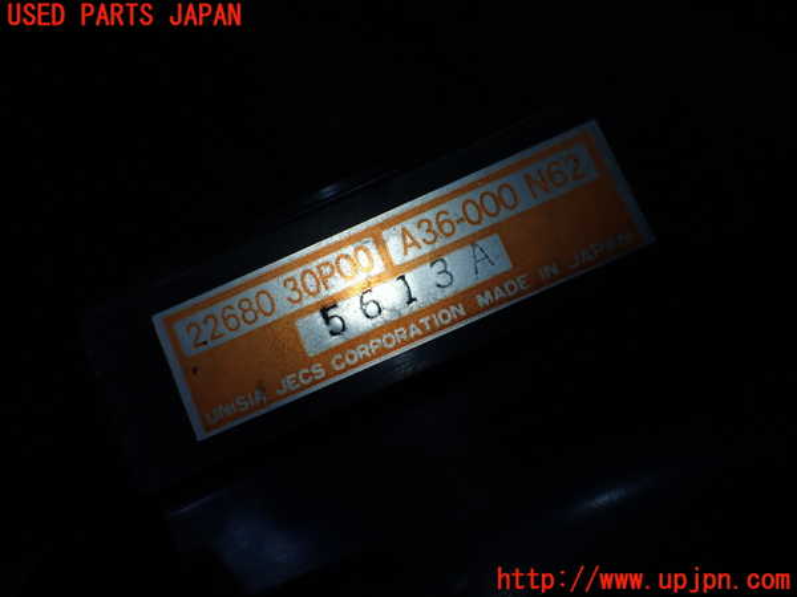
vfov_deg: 46.8
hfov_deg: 60.0
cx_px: 398
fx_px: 691
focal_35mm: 30
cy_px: 298
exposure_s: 1/400
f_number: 3.2
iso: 100
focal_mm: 5.4
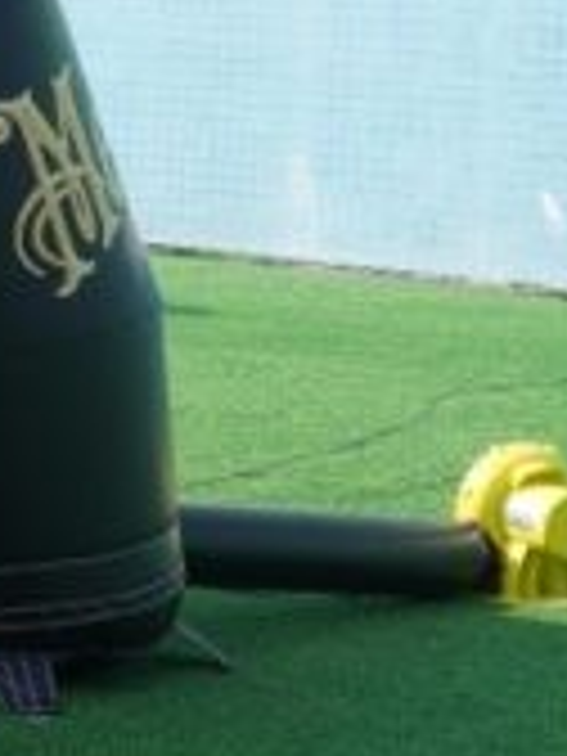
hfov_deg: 8.2
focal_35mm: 141
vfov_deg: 13.9
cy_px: 74
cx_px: -1364
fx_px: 3079
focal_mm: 16
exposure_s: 1/160
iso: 100
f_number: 8
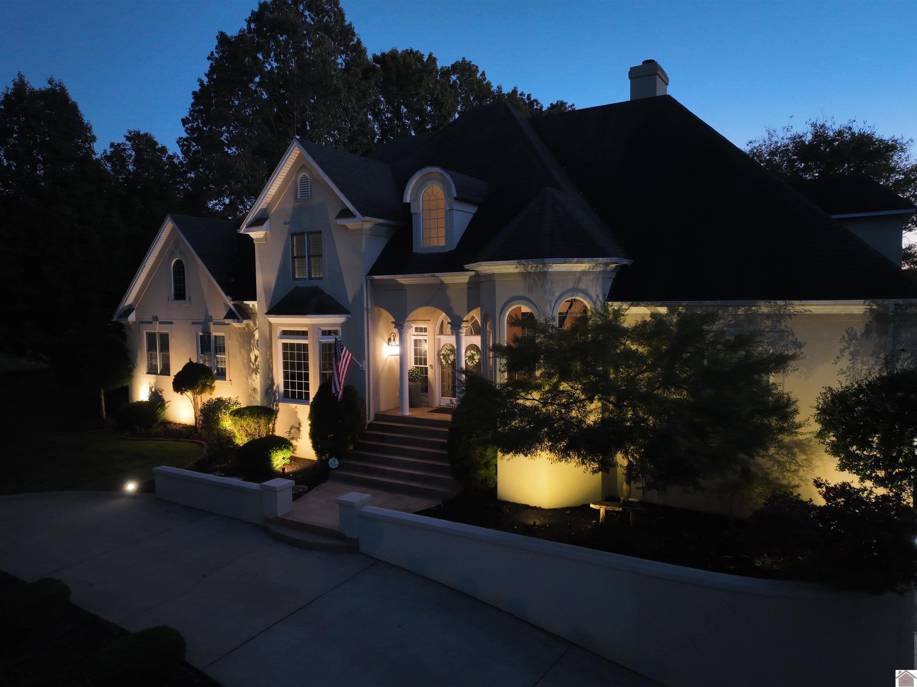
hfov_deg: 71.6
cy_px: 344
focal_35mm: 24
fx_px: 635
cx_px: 458
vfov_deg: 56.8
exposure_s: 1/8
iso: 700
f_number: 2.8
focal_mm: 12.29
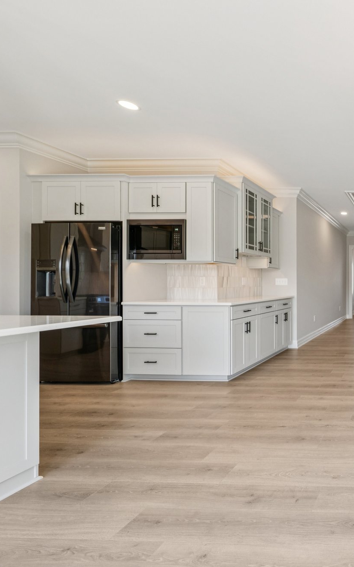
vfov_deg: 88.0
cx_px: 394
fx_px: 293
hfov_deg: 45.6
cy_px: 287
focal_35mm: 19
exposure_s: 1/30
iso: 250
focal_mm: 12
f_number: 9
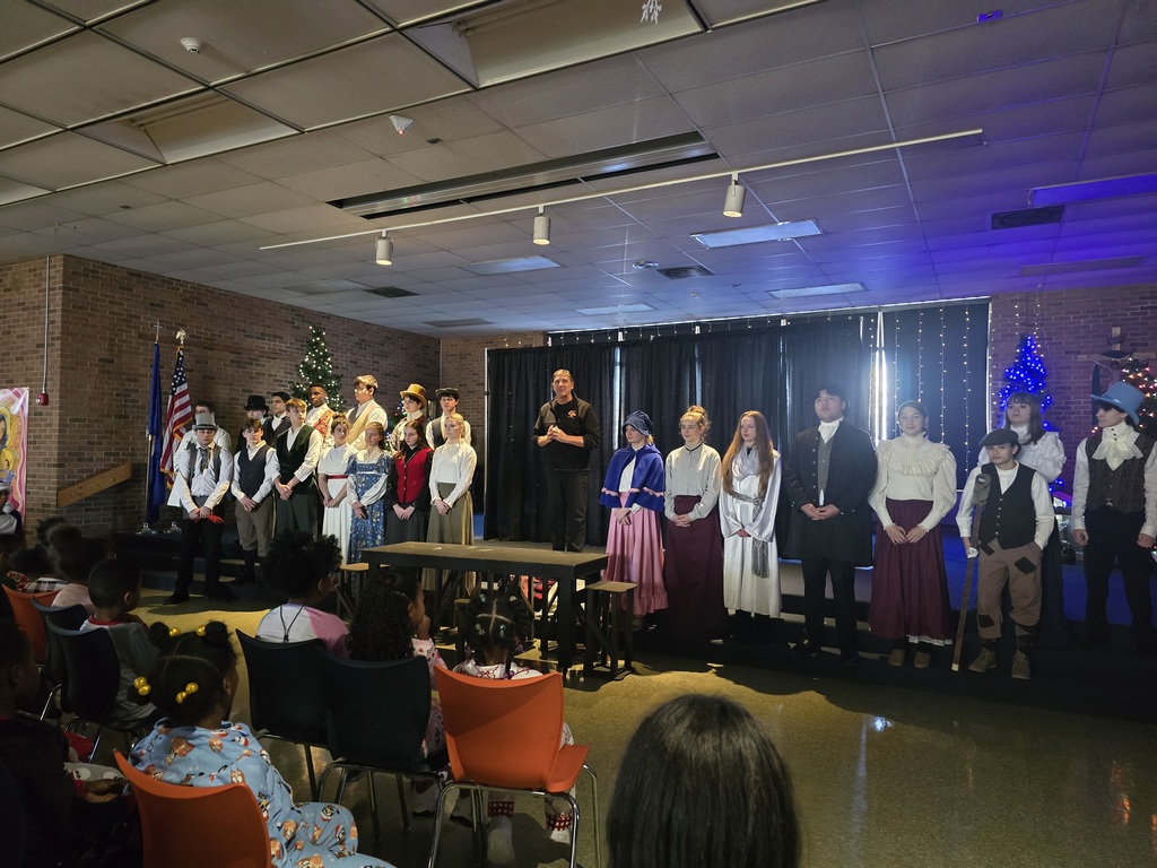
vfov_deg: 58.9
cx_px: 578
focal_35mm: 23
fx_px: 769
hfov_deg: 73.9
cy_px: 434
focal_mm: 6.3
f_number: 1.7
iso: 1600
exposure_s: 1/40
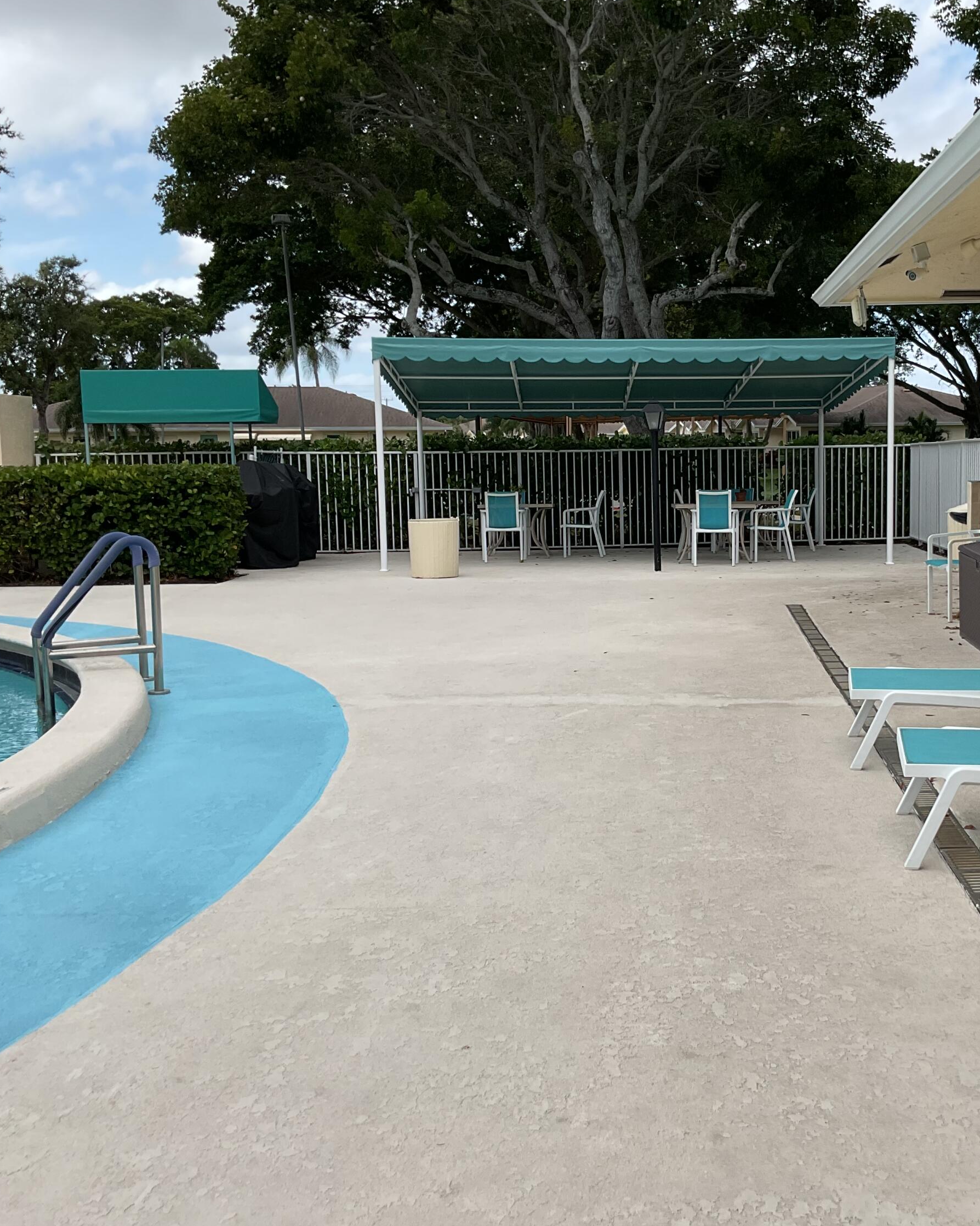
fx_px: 1378
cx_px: 726
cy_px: 609
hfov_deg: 38.2
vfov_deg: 47.9
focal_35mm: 38
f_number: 1.8
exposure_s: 1/1412
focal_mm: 3
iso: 16
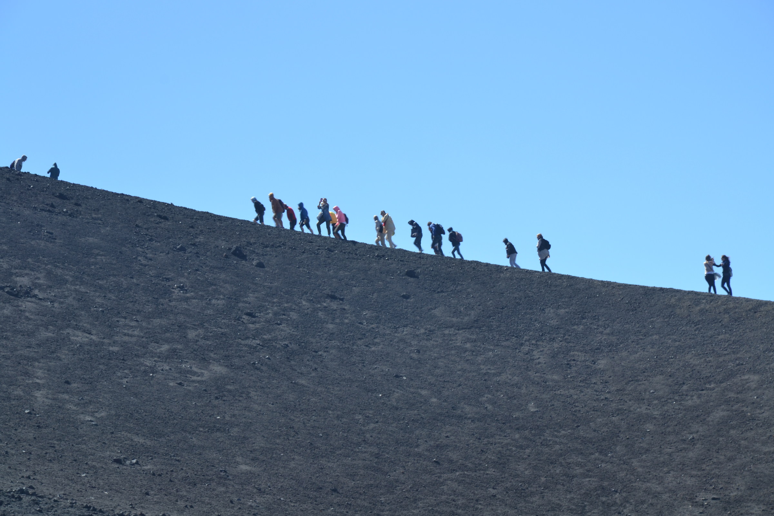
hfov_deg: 13.0
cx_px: 387
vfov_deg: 8.7
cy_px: 258
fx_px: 3386
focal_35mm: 158
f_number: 11
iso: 100
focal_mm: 105
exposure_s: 1/25
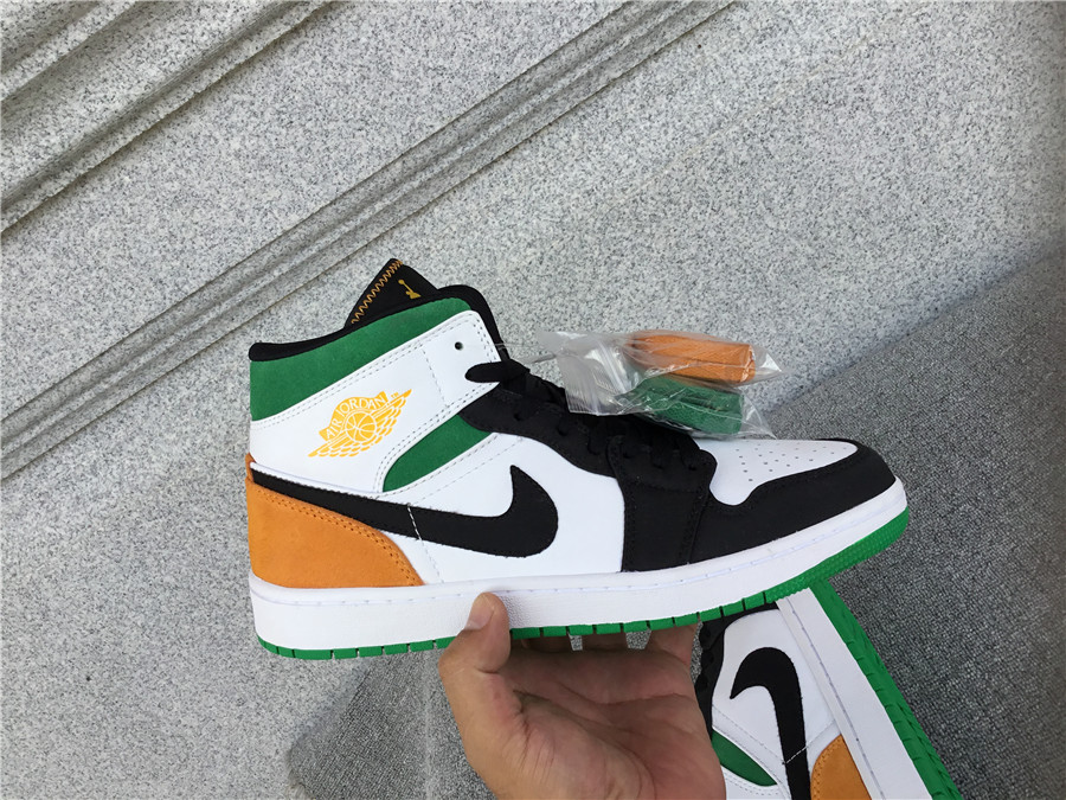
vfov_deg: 45.4
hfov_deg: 58.4
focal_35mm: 31
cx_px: 533
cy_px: 400
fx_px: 955
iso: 25
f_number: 2.4
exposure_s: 1/586
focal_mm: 3.3
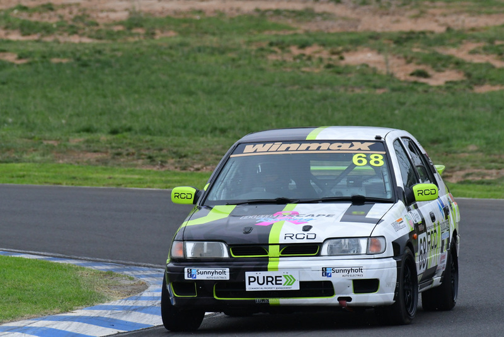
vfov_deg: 1.8
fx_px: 10503
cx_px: 252
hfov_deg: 2.7
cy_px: 168
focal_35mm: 750
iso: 2000
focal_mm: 500
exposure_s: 1/640
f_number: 10
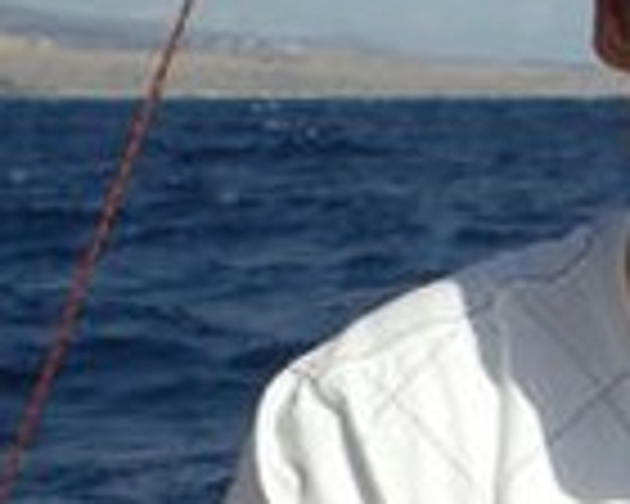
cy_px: 572
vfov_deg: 7.3
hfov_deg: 9.0
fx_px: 3934
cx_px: 756
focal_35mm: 211
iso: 50
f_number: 5.2
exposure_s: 1/640
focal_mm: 8.4
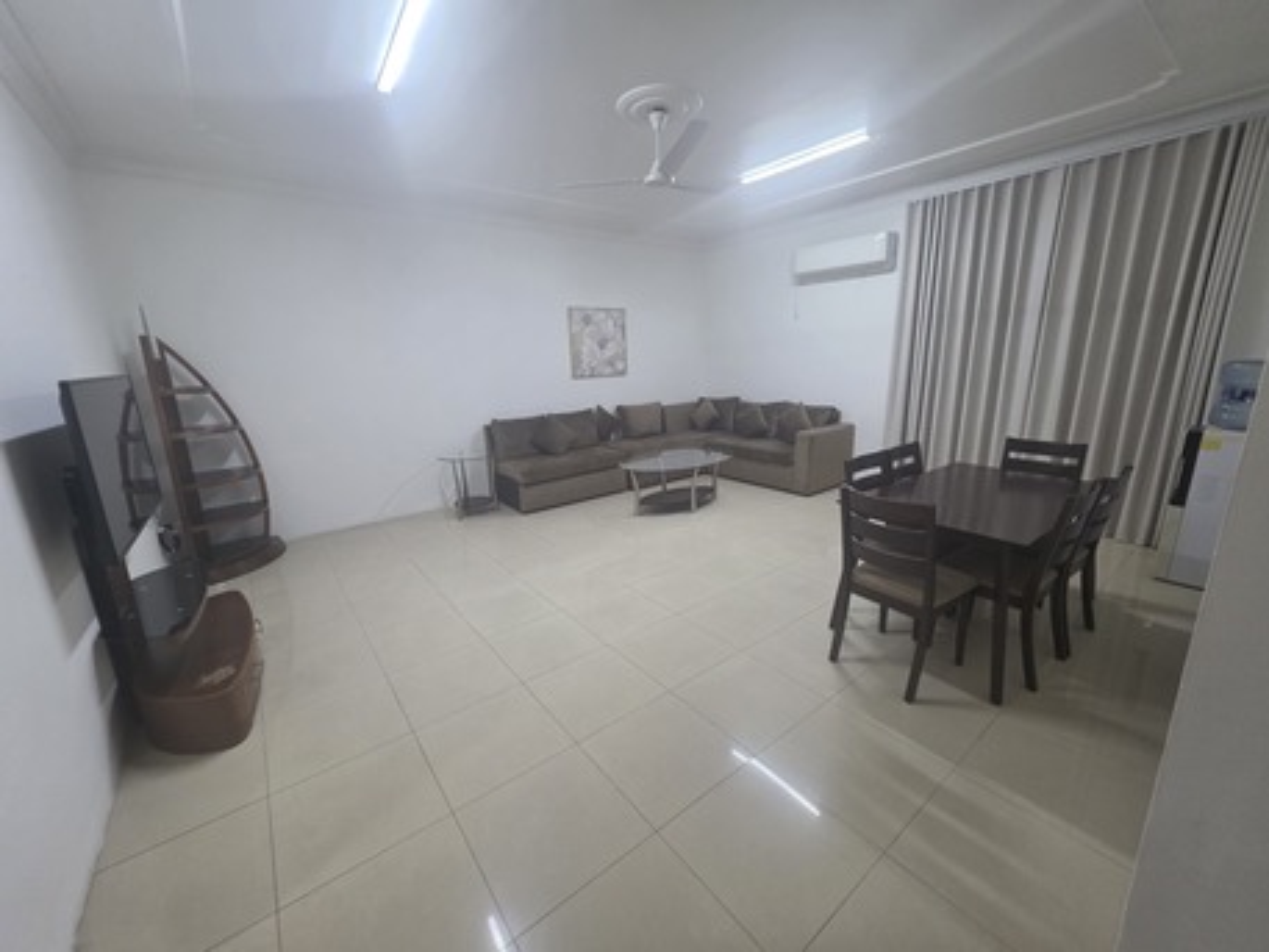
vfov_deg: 89.9
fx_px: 477
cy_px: 476
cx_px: 634
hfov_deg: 106.2
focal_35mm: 13
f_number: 1.9
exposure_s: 1/100
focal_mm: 2.2
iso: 200
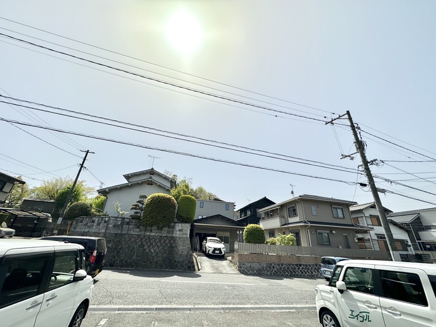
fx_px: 176
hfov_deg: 102.1
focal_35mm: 14
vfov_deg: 85.7
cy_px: 164
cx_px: 218
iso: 50
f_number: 2.2
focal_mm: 2.22
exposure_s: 1/6897
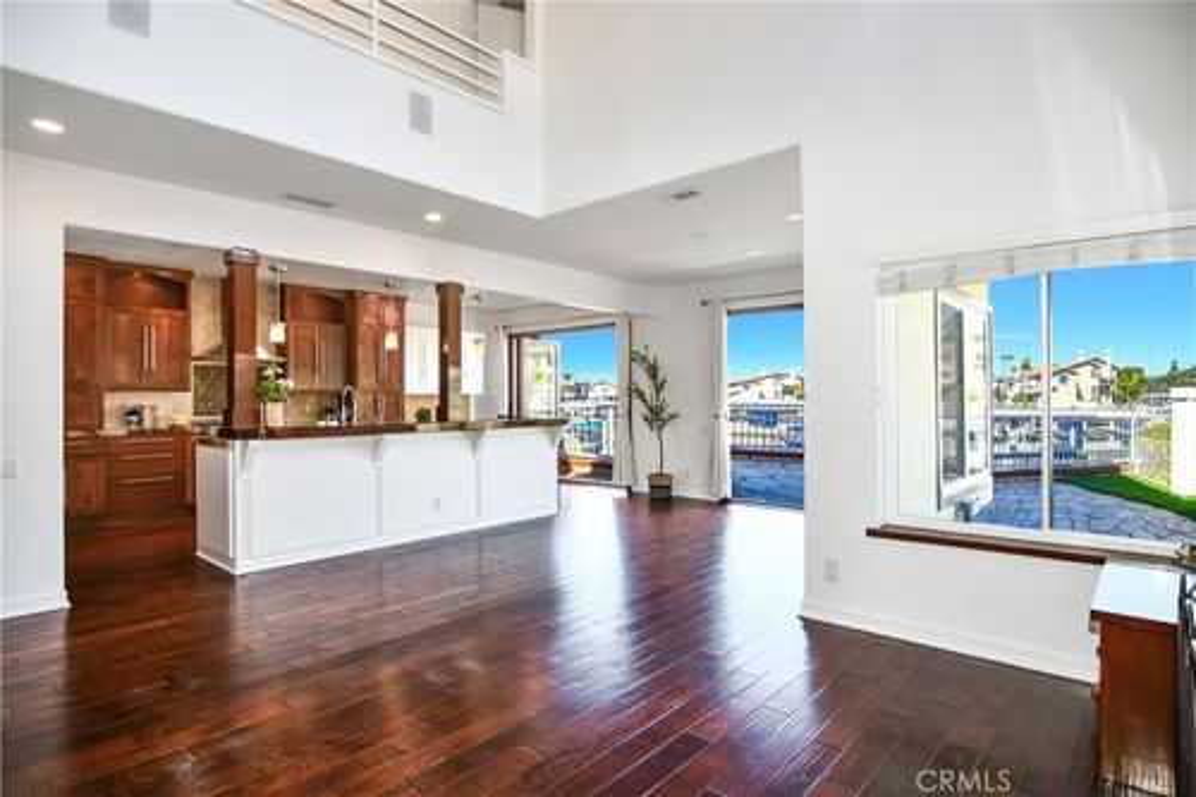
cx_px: 598
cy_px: 398
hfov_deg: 90.0
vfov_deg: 67.3
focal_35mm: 18
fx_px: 598
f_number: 4.5
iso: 100
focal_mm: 12
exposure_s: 1/60
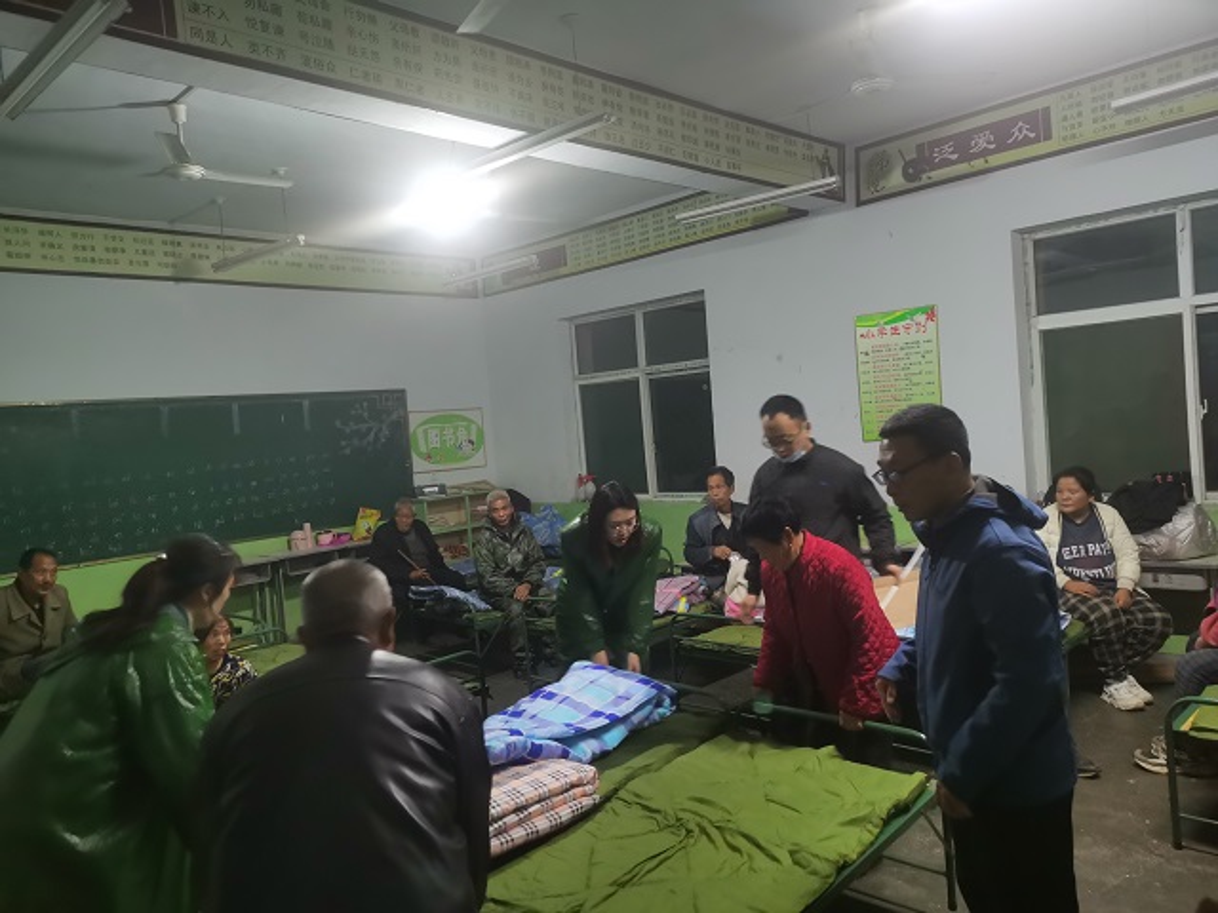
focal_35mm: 27
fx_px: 950
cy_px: 456
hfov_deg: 65.3
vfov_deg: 51.4
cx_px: 609
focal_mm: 5.58
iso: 640
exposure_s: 1/20
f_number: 1.8
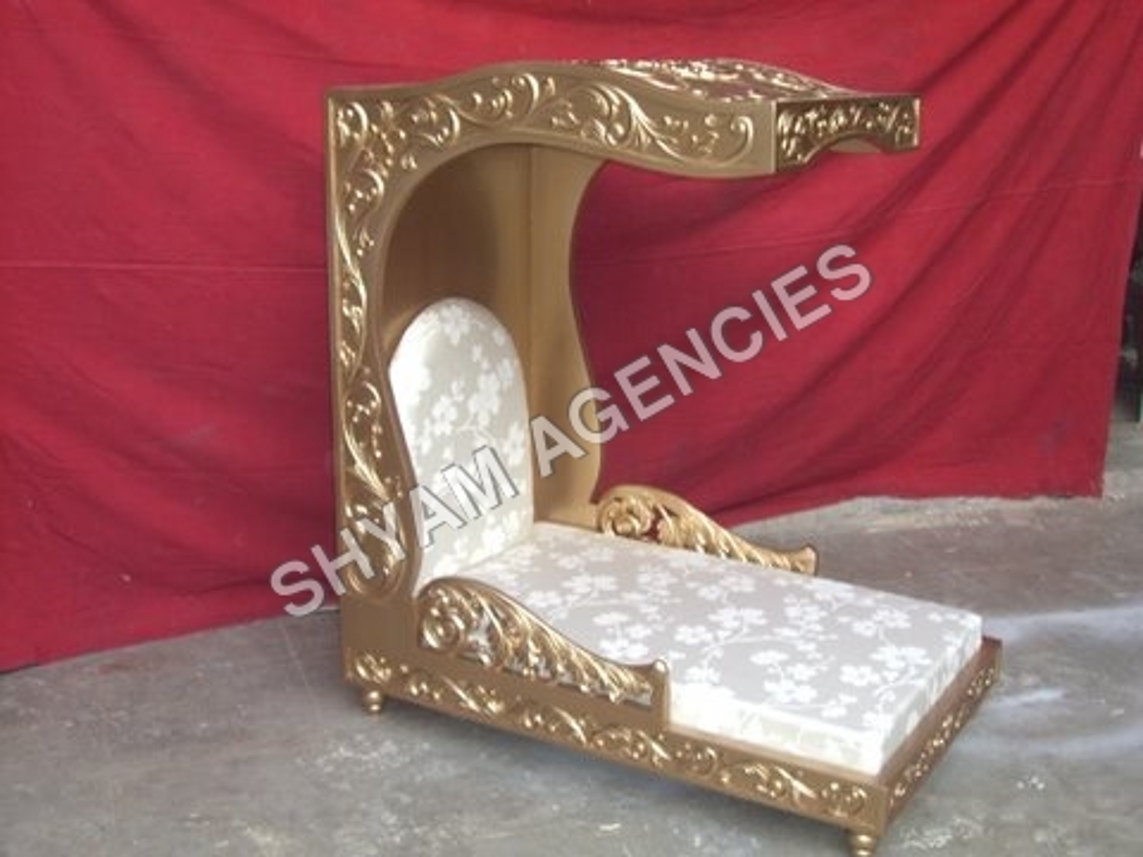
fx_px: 1552
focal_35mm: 47
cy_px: 428
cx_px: 572
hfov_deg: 40.4
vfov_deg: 30.9
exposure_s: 1/160
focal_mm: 7.6
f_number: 3
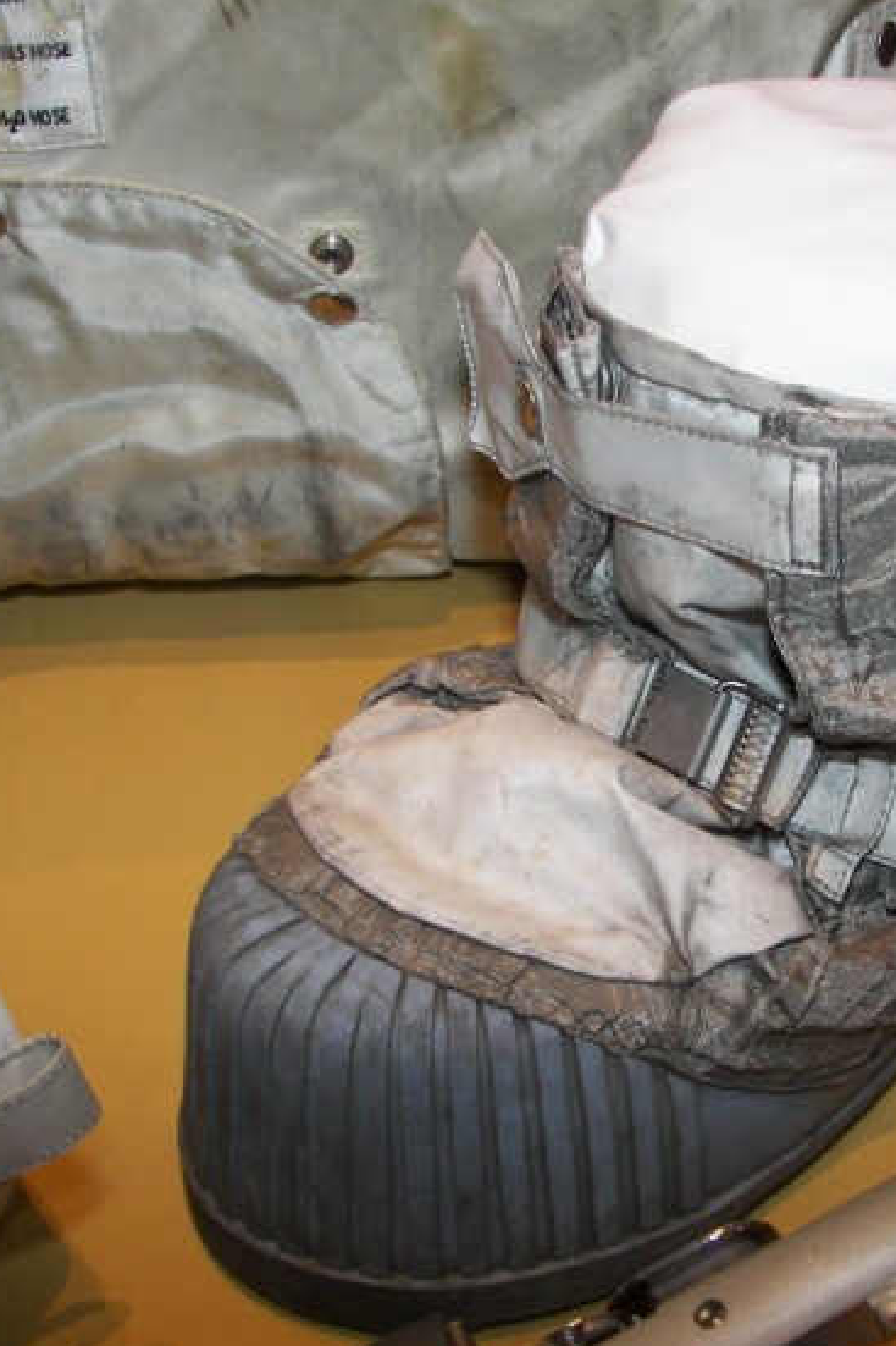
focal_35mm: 51
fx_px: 1905
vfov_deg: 38.9
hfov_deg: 26.0
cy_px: 680
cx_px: 708
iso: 100
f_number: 2.8
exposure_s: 1/30
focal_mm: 6
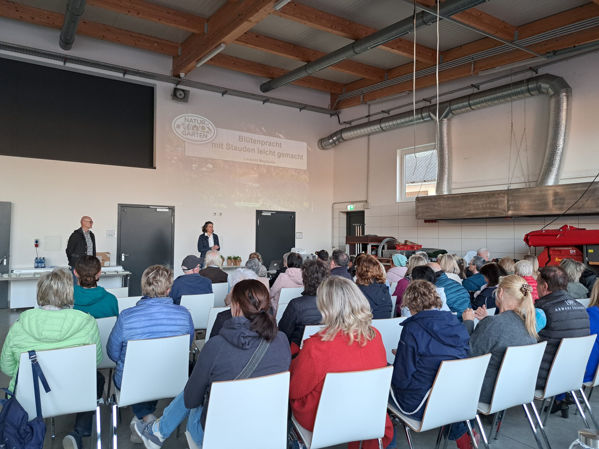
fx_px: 415
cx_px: 300
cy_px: 224
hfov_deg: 71.6
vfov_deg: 56.8
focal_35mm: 24
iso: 125
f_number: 1.8
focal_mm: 5.23
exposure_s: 1/50
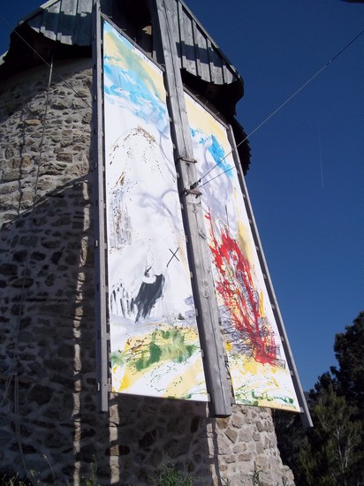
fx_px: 505
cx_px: 182
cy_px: 243
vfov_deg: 51.4
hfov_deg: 39.6
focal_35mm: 36
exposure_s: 1/500
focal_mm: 6.5
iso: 80
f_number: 8
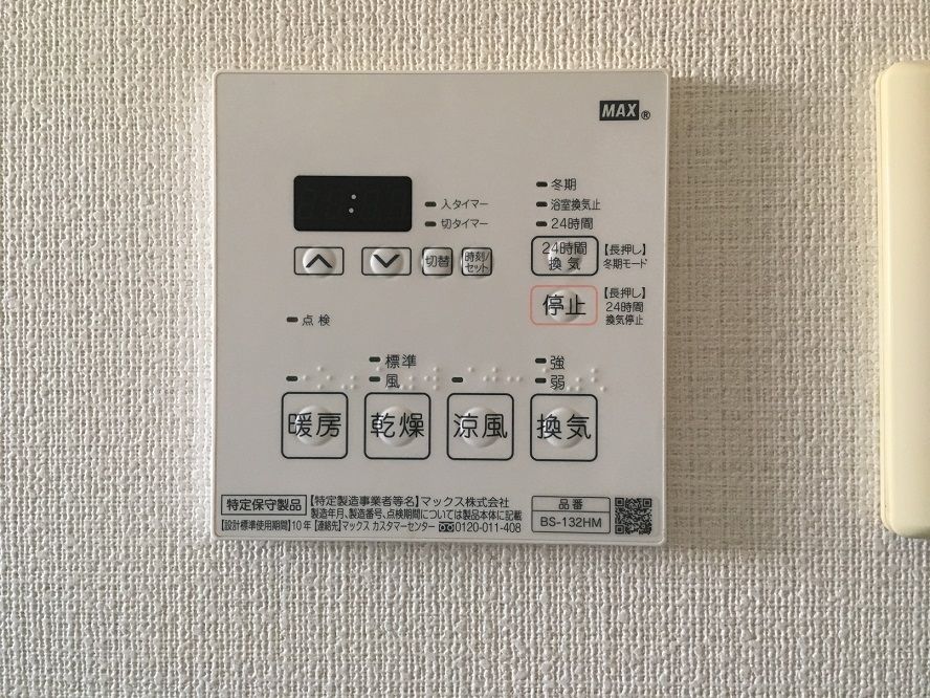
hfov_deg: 61.7
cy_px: 349
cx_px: 465
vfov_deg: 48.2
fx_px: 779
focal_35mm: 29
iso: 125
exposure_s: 1/30
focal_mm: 4.15
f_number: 2.2
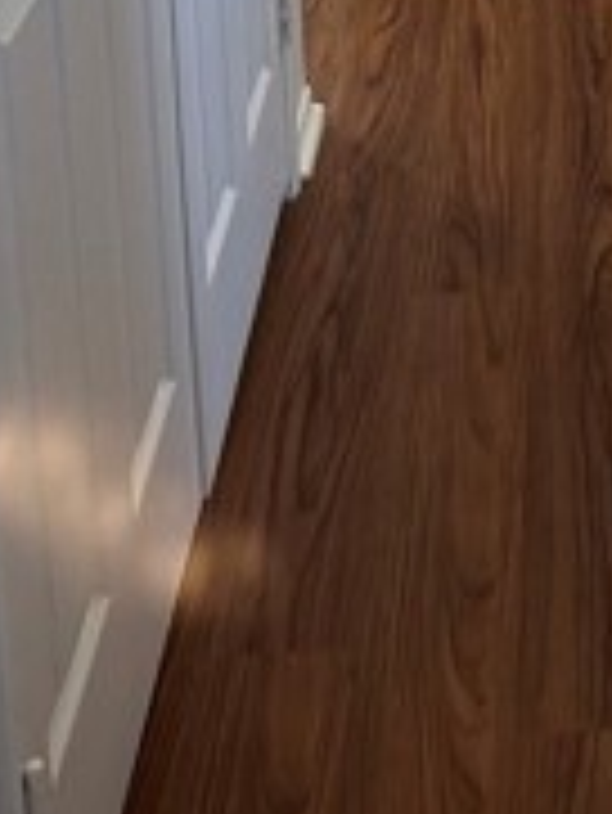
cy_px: -481
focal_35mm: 85
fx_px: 2001
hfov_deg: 16.8
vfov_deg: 19.4
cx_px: 698
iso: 200
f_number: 1.78
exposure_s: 1/120
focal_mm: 6.86
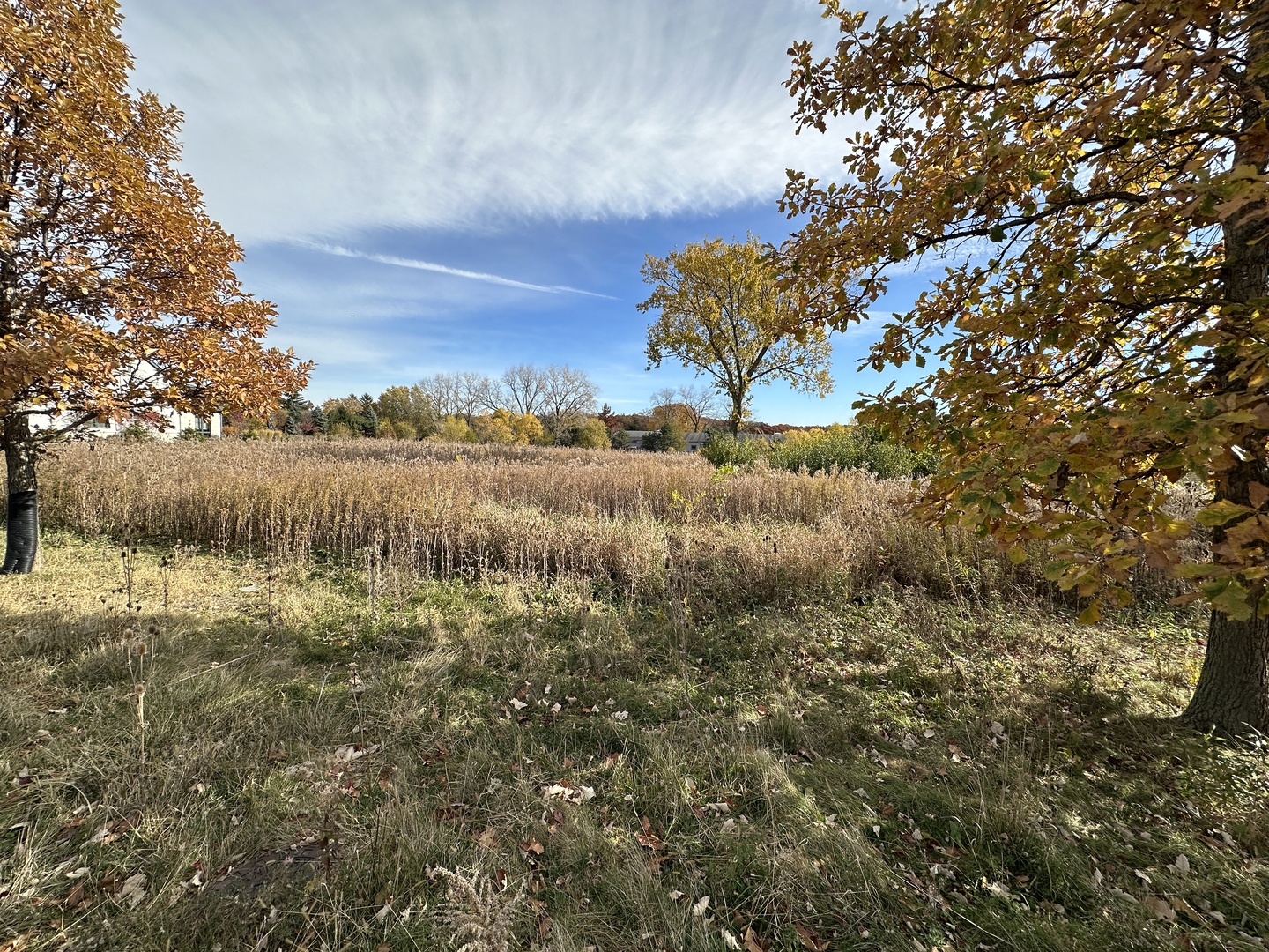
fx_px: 513
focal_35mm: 14
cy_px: 476
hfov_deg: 102.1
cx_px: 634
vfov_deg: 85.7
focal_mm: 2.22
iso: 50
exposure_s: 1/1435
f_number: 2.2
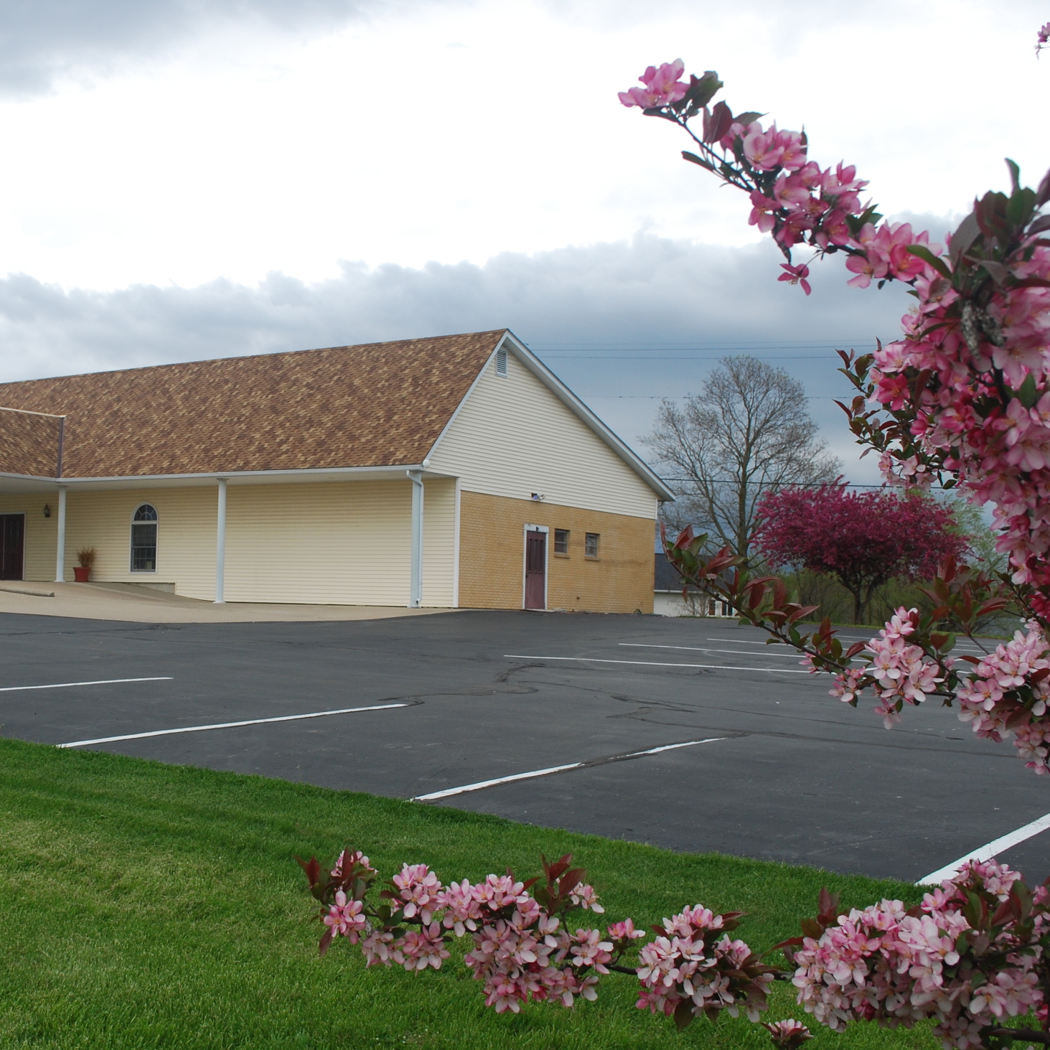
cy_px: 533
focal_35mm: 43
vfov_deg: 39.2
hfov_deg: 38.1
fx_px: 1476
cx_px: 257
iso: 200
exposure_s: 1/200
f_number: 10
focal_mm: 22
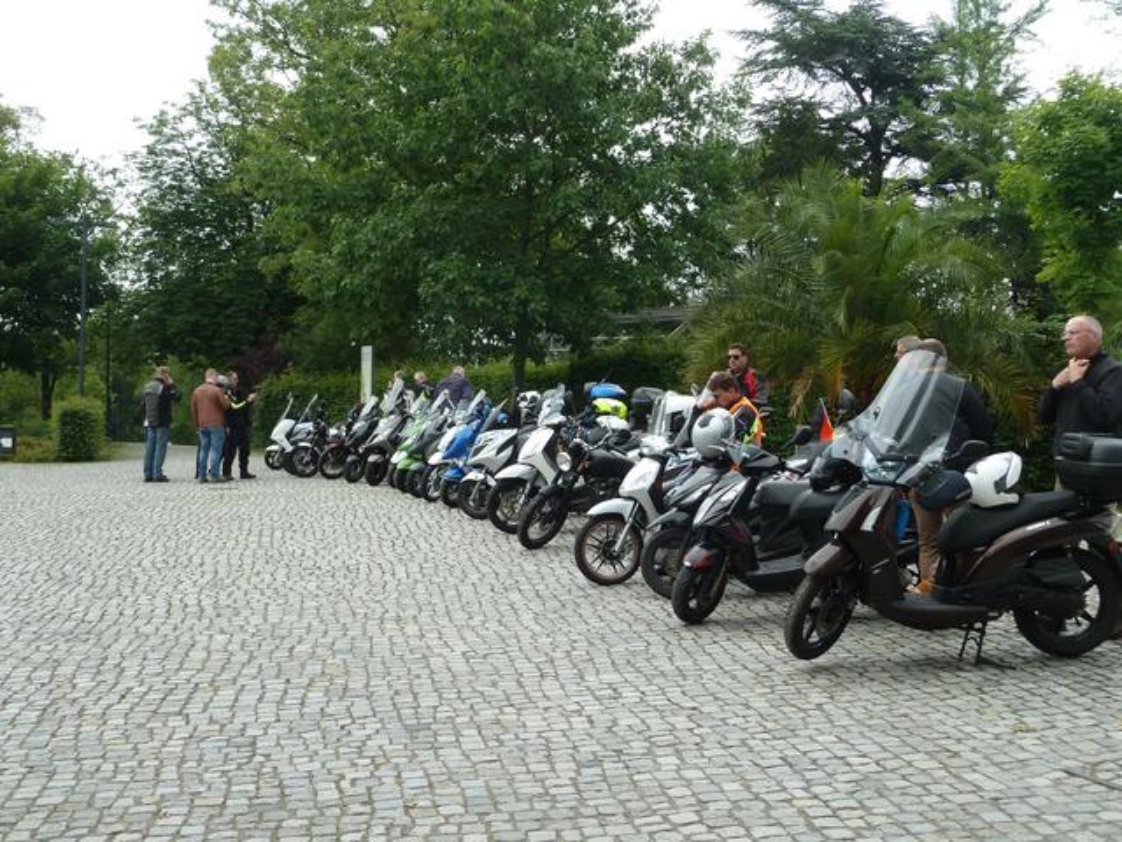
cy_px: 421
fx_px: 1426
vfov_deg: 32.9
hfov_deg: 42.9
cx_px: 561
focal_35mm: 44
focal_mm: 7.3
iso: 80
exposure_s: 1/160
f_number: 4
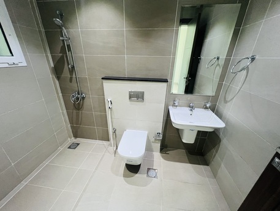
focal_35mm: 13
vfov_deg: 89.9
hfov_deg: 106.2
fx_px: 105
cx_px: 140
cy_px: 106
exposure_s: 1/50
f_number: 1.8
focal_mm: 1.57
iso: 400
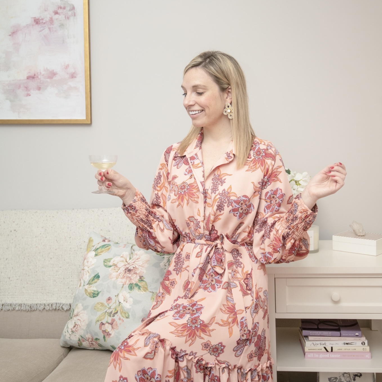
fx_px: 562
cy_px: 177
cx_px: 192
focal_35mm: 45
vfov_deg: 37.5
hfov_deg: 37.6
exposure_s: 1/250
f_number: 4
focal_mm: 35
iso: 800
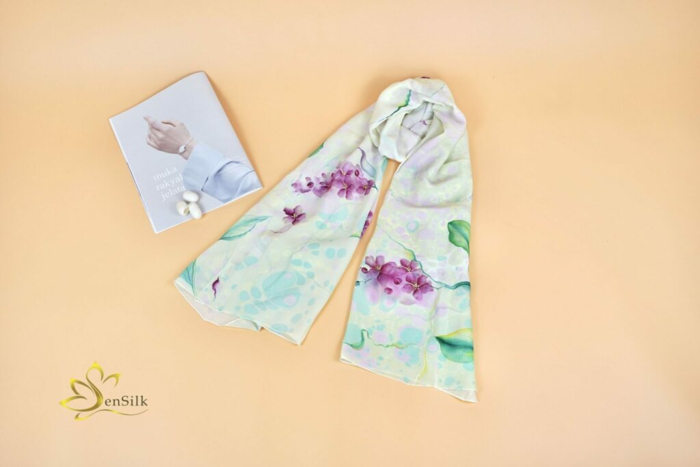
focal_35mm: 34
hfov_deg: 55.8
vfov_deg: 38.9
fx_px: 661
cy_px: 234
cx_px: 350
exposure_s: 1/400
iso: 400
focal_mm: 34
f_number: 4
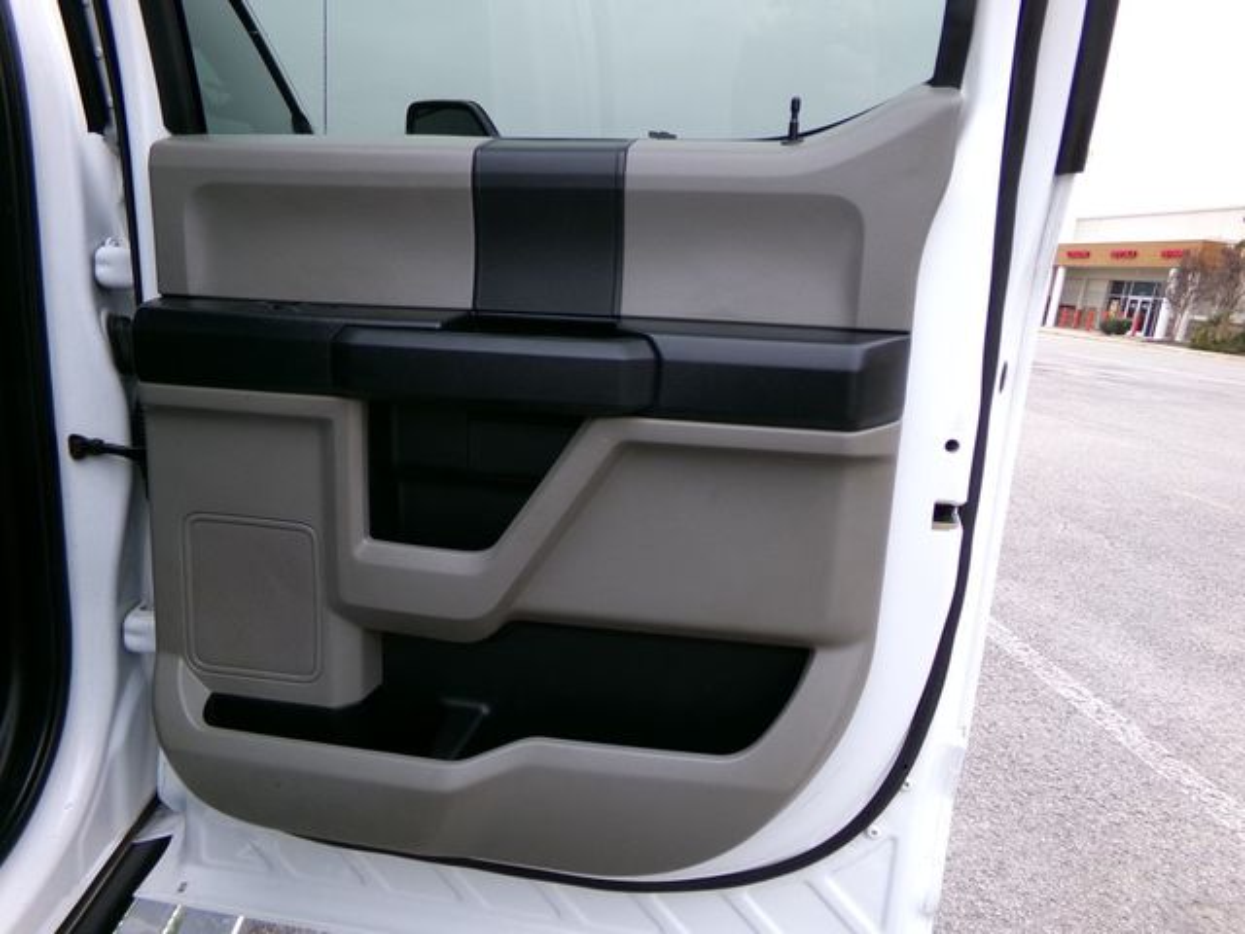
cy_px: 467
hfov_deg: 71.6
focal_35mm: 24
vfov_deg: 56.8
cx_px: 622
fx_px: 863
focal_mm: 4.3
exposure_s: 1/120
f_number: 3.7
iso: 100
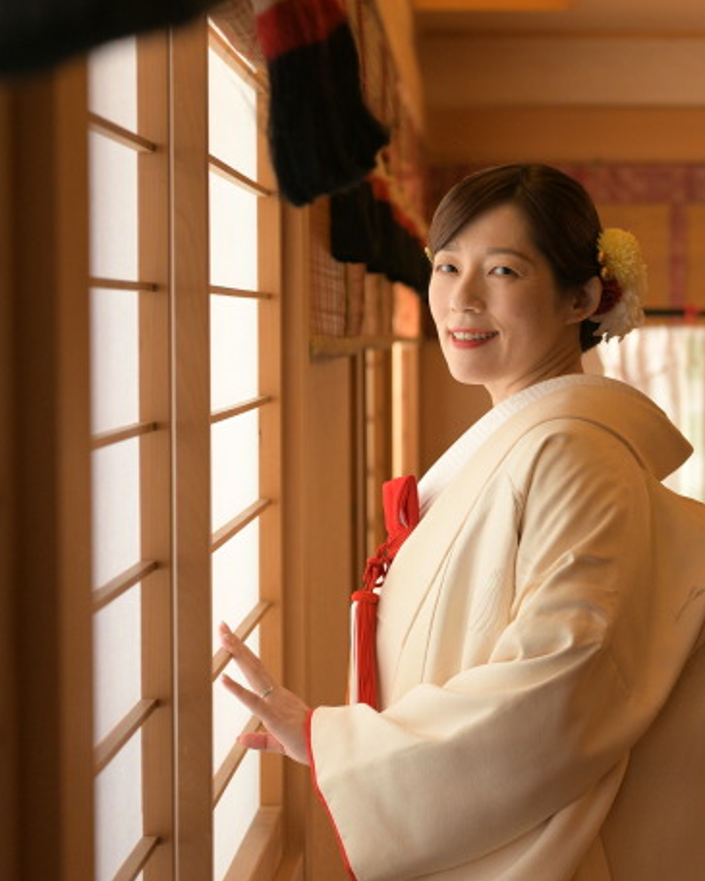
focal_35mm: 102
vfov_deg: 18.8
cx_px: 635
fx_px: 2659
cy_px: 424
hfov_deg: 14.9
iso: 1250
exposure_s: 1/80
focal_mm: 62
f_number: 4
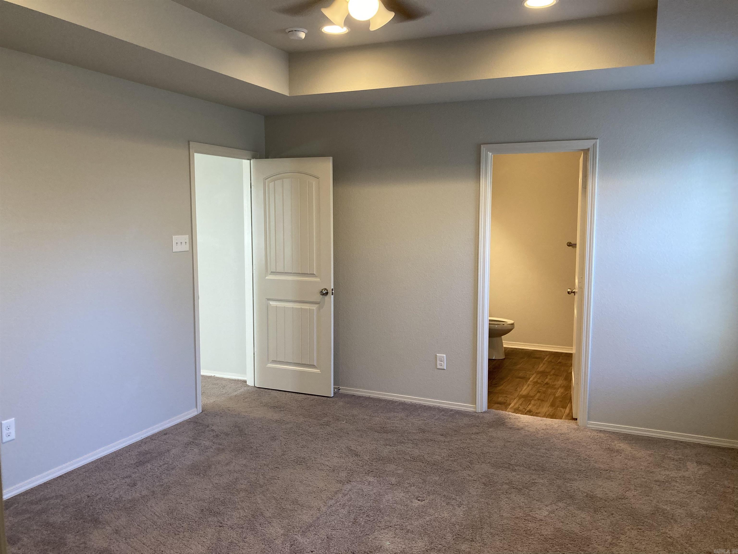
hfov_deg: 63.4
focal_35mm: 28
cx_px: 369
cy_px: 277
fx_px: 597
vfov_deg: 49.7
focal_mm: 3.99
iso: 100
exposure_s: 1/60
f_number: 1.8
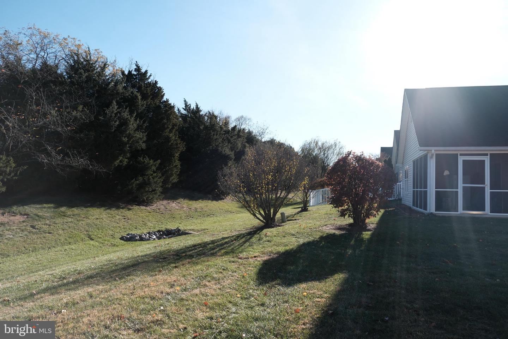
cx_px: 254
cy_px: 170
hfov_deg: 67.4
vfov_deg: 47.9
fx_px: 381
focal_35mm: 27
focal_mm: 18
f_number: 3.2
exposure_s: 1/1100
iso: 160
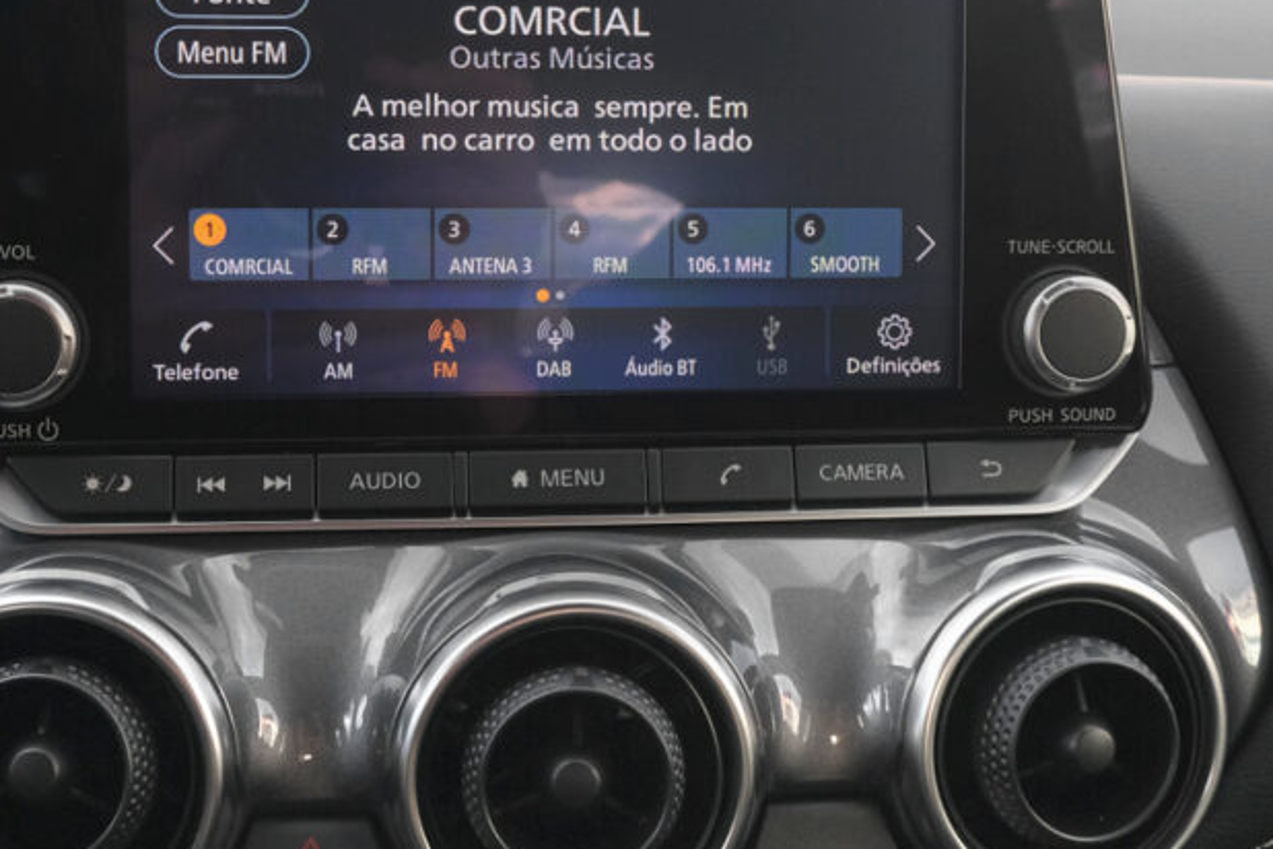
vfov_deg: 23.3
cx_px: 540
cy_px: 347
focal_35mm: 58
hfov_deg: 34.4
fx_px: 2051
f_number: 9
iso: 2000
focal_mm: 23.5
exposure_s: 1/100
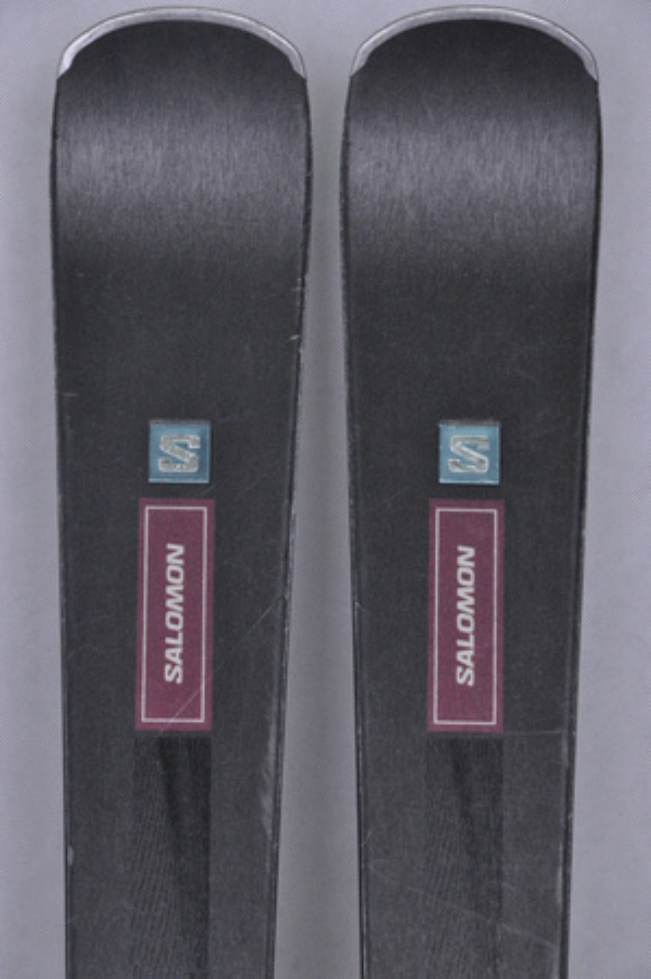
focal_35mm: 158
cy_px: 490
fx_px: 4282
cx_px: 326
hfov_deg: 8.7
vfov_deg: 13.1
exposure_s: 1/125
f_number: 9.5
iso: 3200
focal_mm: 105
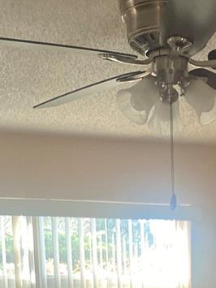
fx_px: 733
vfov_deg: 19.3
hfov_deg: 16.5
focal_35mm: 88
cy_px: 436
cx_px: 197
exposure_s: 1/60
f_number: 1.8
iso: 200
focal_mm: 4.25
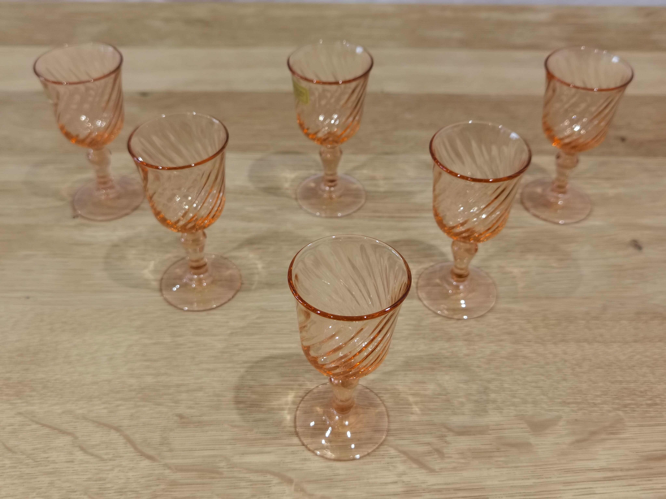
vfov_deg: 38.7
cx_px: 333
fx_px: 712
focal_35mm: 37
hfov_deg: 50.1
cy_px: 250
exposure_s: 1/50
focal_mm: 6.71
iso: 100
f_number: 1.9
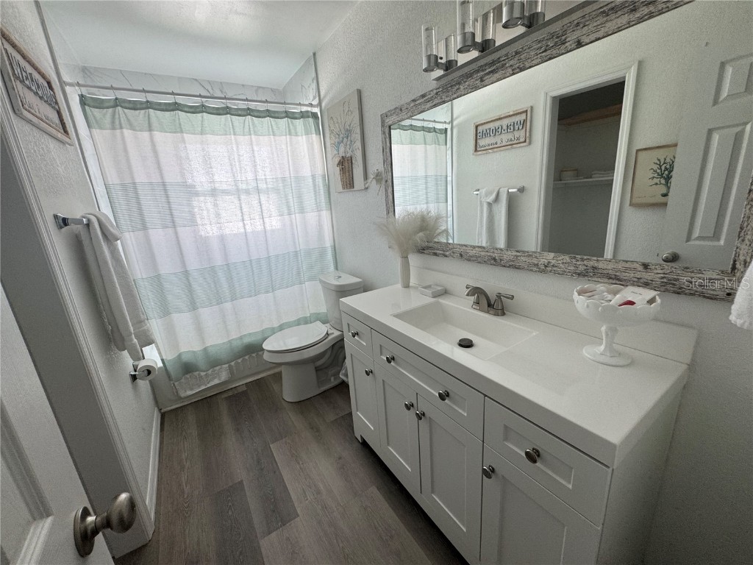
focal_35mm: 14
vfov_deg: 85.7
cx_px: 376
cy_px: 282
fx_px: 305
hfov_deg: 102.1
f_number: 2.2
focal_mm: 2.22
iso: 80
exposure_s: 1/99
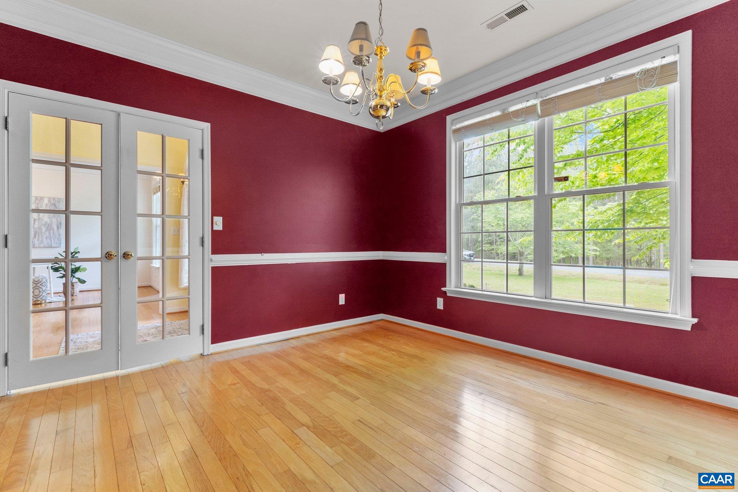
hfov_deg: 96.7
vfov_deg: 73.7
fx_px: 328
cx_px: 369
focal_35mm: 16
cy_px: 246
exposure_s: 1/10
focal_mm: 16
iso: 500
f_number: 8
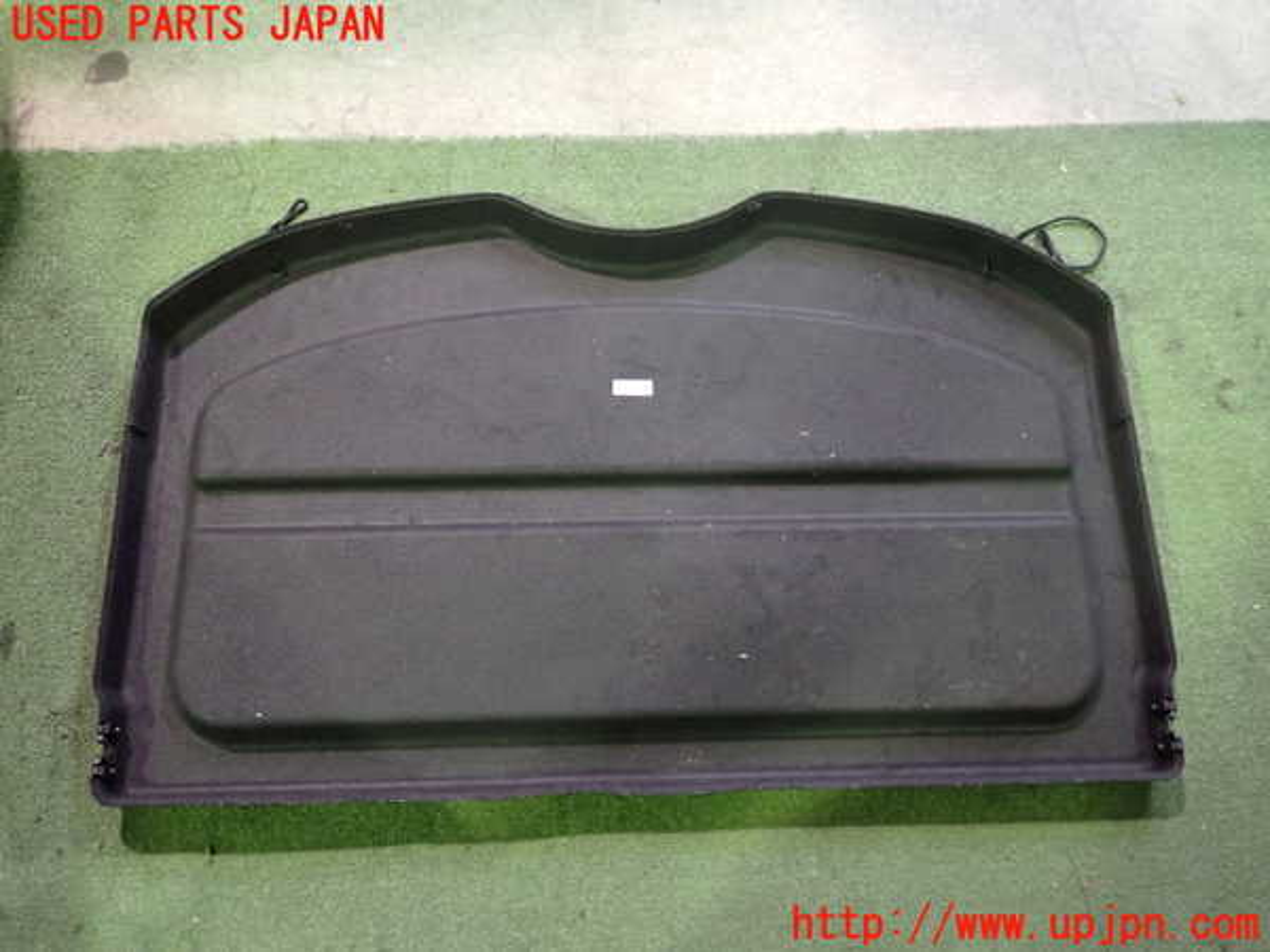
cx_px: 635
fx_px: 1101
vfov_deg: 46.8
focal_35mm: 30
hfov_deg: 60.0
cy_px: 476
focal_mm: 5.4
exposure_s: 1/25
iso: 800
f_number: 2.3
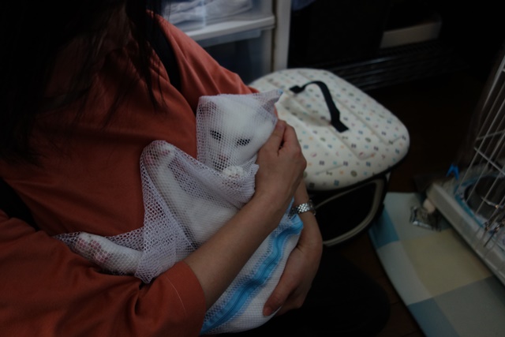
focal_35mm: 28
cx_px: 252
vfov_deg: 46.4
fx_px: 393
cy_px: 168
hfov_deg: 65.5
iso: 320
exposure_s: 1/30
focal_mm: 10.4
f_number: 1.8
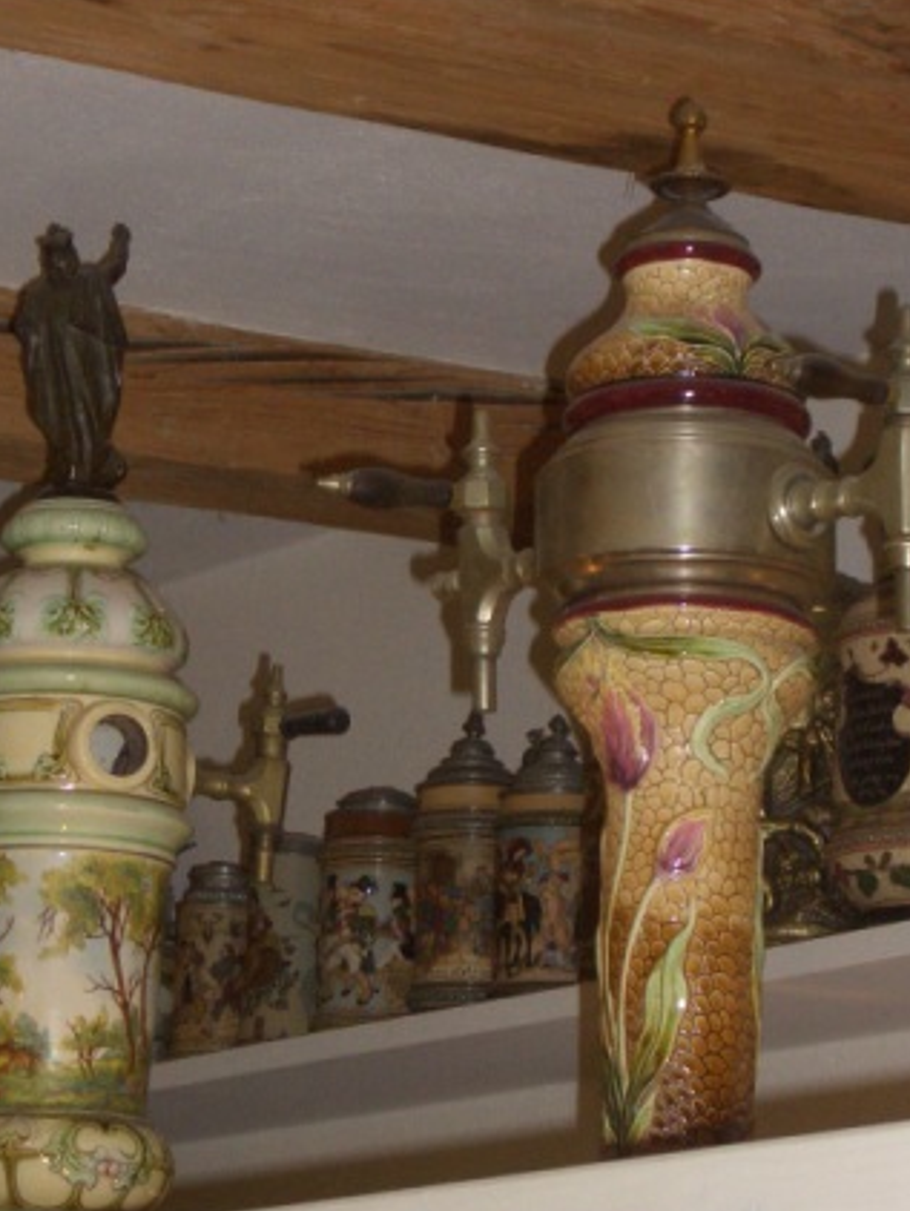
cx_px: 385
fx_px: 4377
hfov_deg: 11.9
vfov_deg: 15.8
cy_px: 680
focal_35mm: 125
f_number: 4.4
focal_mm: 14.6
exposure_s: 1/60
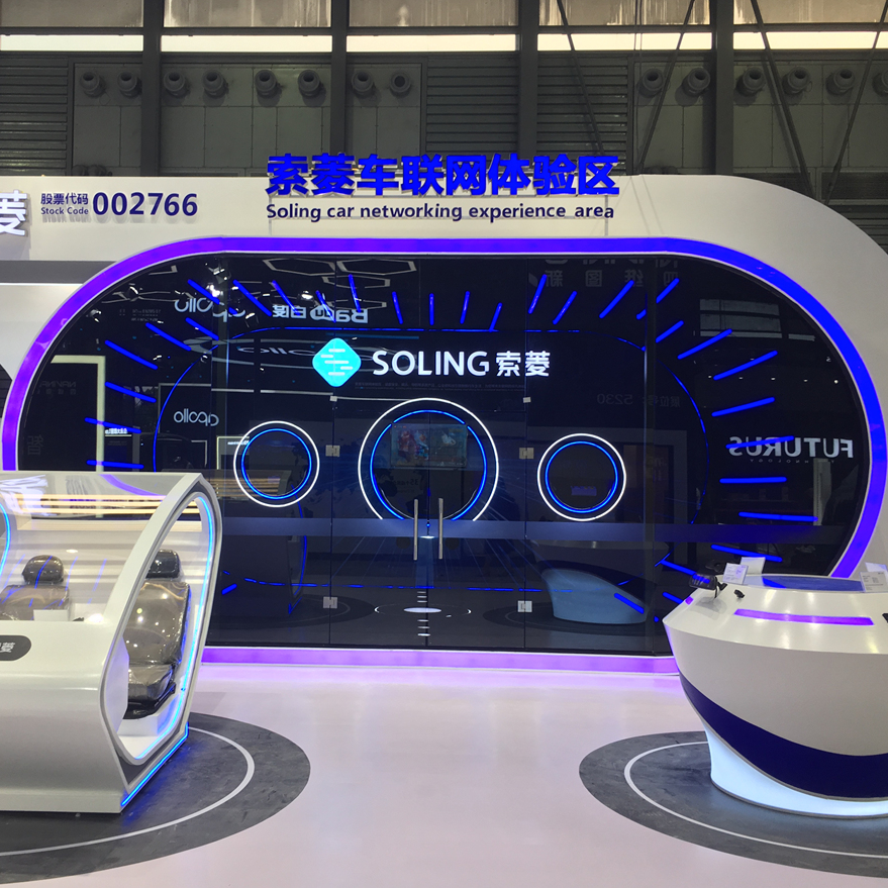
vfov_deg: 47.2
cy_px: 434
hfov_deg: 47.0
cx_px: 370
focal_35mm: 35
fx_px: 1016
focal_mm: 4.15
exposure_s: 1/50
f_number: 2.2
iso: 25
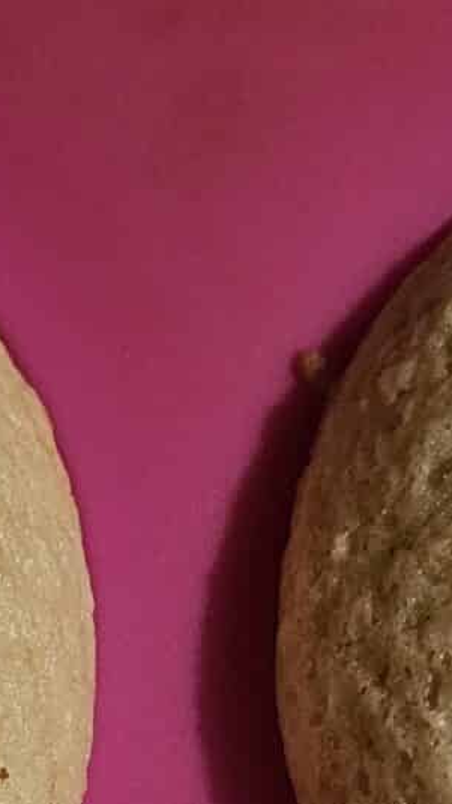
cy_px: 790
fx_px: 2556
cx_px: 153
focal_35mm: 120
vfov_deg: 17.5
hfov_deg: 10.1
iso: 640
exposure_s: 1/26
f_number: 1.7
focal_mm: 6.3
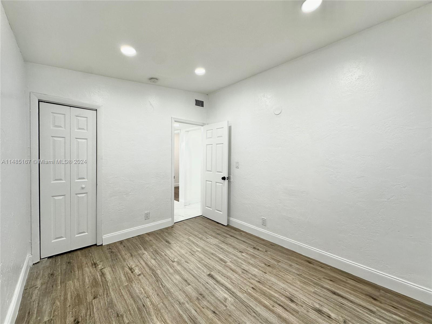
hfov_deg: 102.1
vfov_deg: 85.7
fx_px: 175
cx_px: 216
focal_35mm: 14
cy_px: 162
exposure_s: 1/120
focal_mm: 2.22
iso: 64
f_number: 2.2
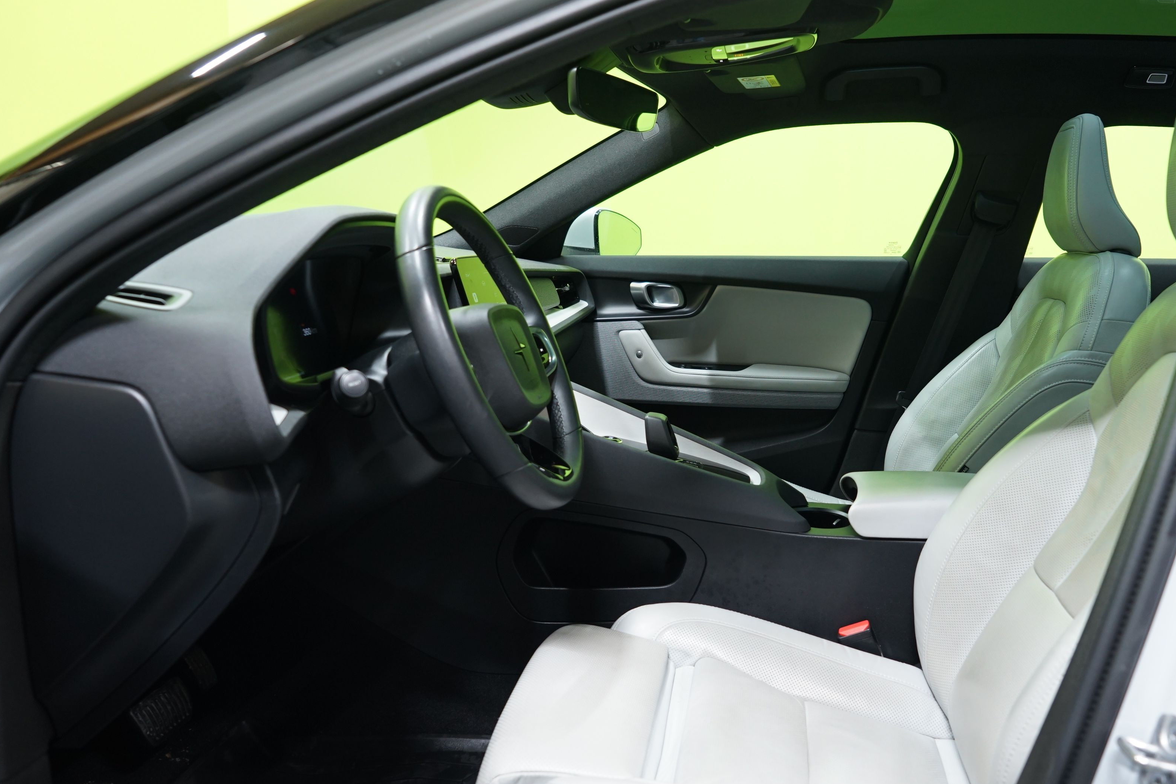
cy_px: 412
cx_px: 707
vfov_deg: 43.6
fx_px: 980
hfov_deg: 61.4
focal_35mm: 30
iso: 800
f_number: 4.5
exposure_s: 1/25
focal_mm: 24
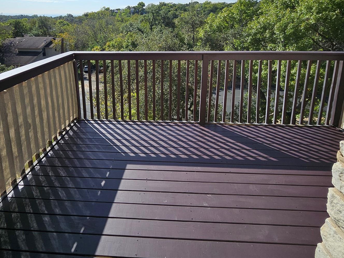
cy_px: 65
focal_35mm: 20
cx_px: 158
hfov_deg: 81.6
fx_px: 199
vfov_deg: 62.3
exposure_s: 1/2131
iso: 32
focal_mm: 1.74
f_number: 2.2
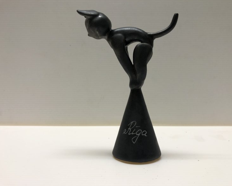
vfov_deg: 48.5
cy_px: 93
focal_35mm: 30
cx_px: 127
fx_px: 206
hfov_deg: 58.7
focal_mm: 3.99
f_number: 1.8
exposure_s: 1/30
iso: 25
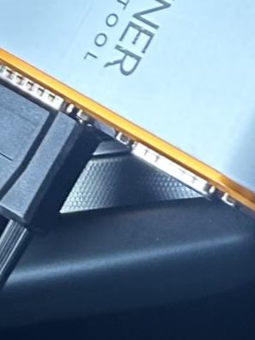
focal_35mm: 155
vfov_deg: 10.3
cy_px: -578
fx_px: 1522
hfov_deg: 9.5
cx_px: 275
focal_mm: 6.86
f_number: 1.78
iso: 250
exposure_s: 1/60
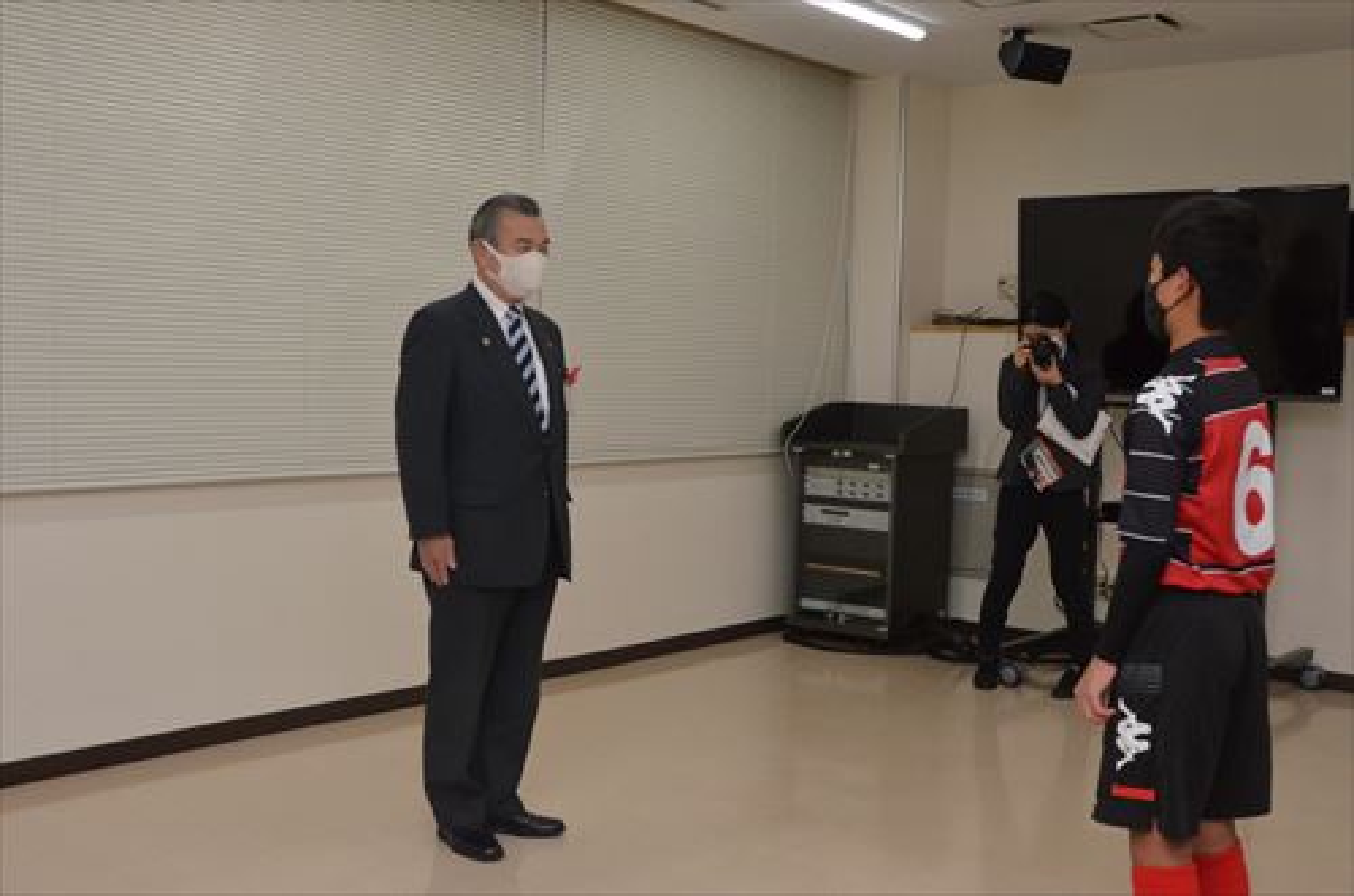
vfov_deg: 34.1
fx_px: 1464
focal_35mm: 39
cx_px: 677
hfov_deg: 49.6
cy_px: 448
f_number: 6.3
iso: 3200
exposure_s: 1/2000
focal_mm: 26
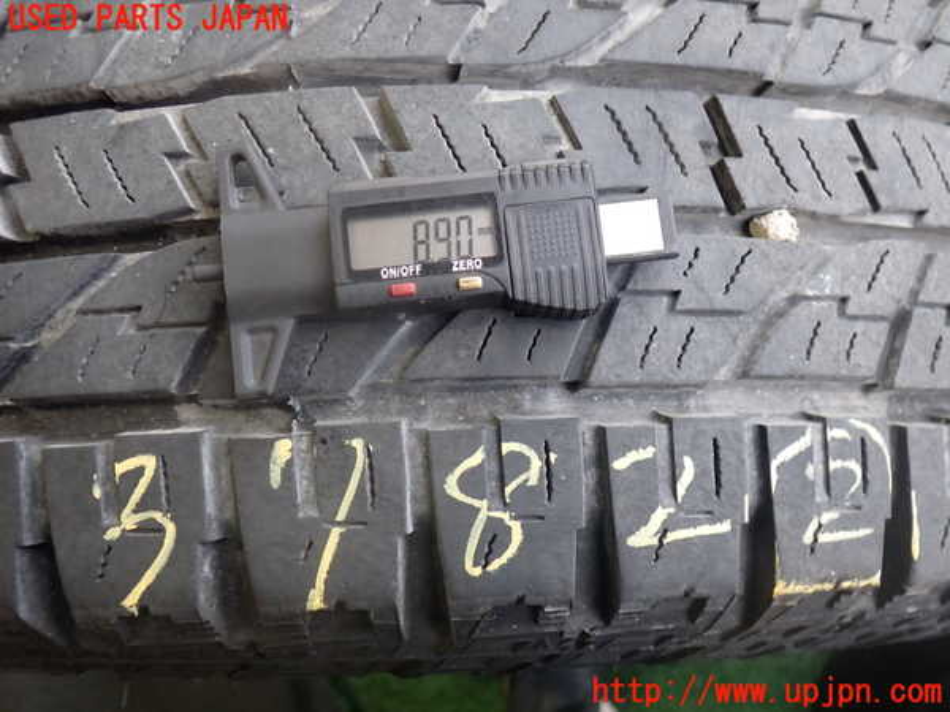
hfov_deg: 60.0
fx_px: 823
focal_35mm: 30
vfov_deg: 46.8
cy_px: 356
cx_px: 475
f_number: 2.3
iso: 200
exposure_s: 1/40
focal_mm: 5.4
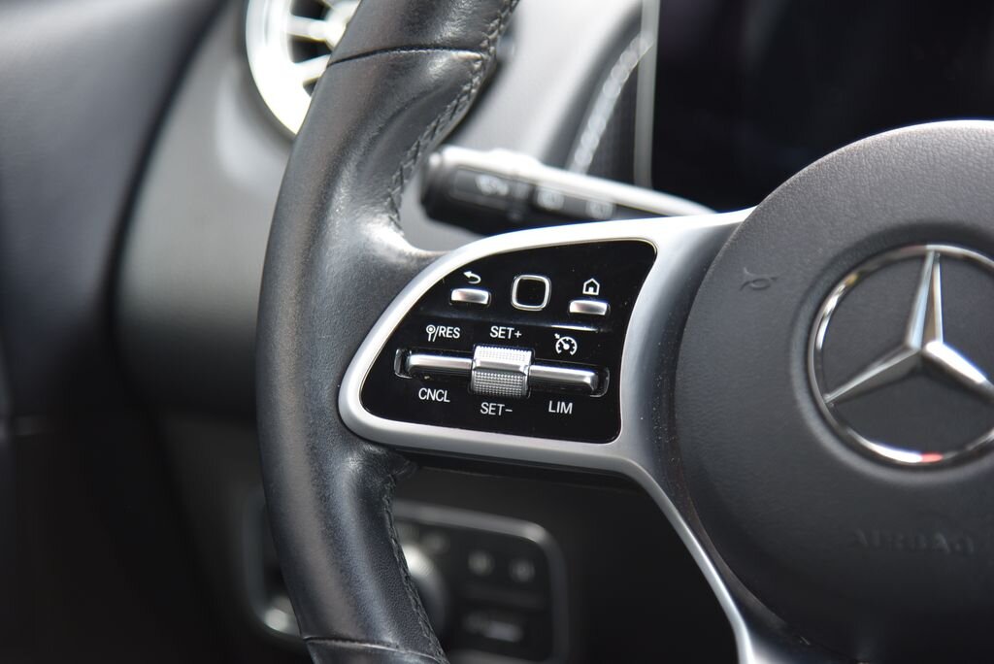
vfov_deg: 11.4
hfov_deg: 17.1
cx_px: 497
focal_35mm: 120
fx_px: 3315
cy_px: 332
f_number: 4
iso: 500
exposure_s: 1/50
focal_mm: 120
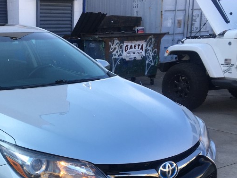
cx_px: 28
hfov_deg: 31.3
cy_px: 158
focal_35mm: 59
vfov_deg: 24.2
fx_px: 404
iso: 25
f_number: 2.2
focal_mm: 4.15
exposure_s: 1/353
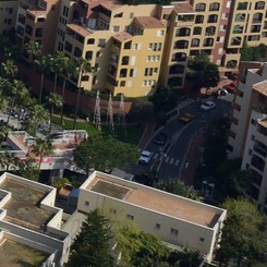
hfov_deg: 9.7
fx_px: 1161
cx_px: -561
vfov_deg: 12.6
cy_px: -107
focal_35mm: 133
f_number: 18
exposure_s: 1/100
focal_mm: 24
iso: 200
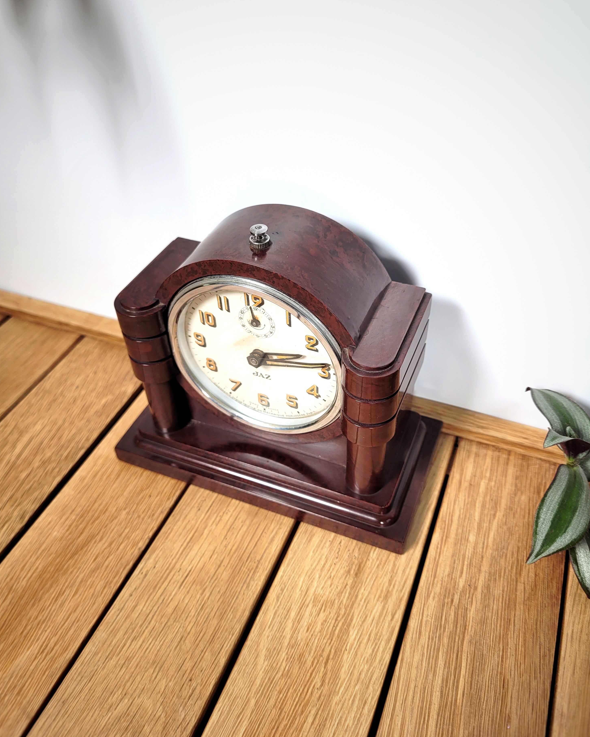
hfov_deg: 51.5
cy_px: 348
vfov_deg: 62.2
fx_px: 611
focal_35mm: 28
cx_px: 287
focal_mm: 5.4
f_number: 1.8
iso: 40
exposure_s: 1/249
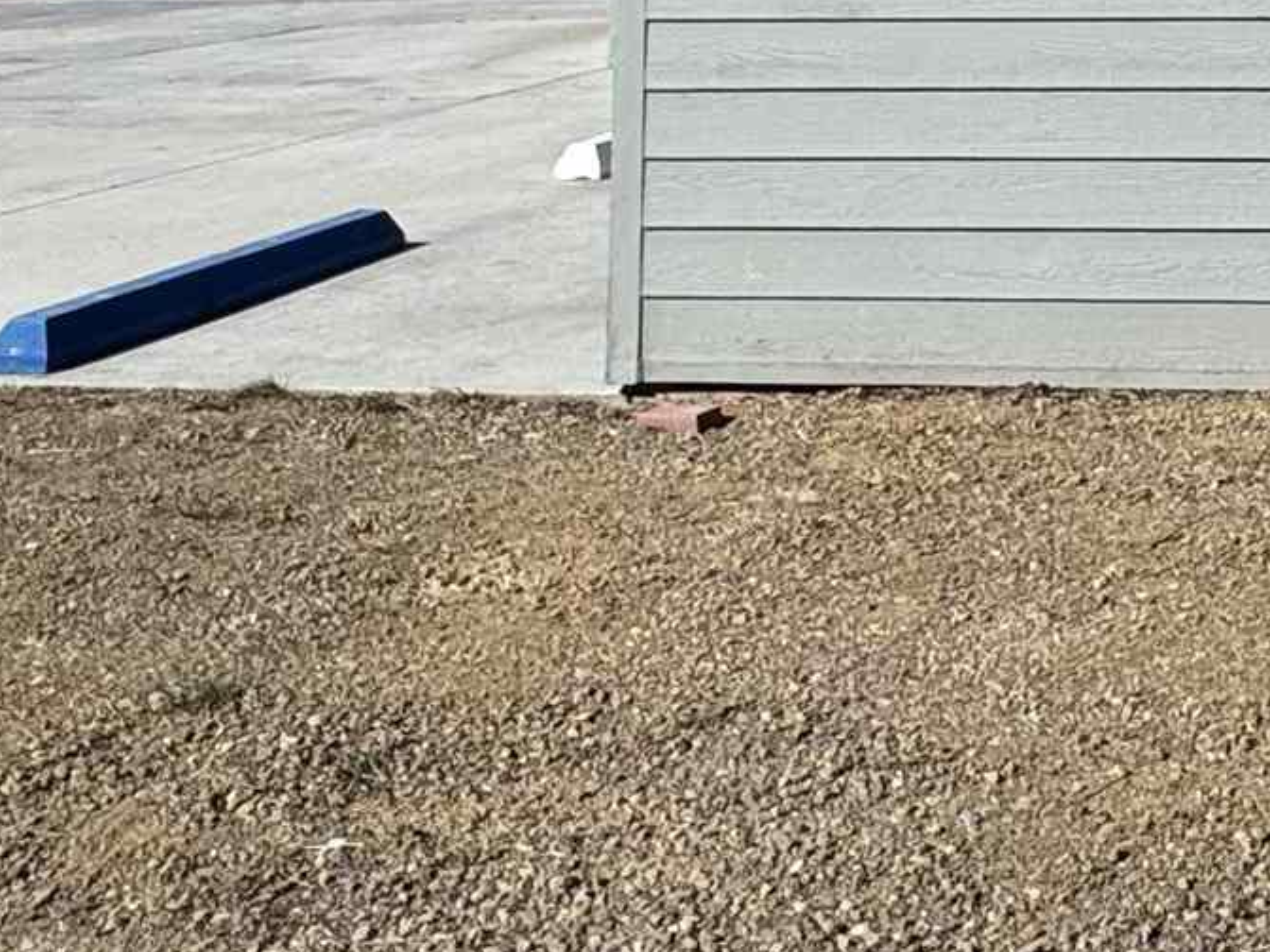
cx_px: 1408
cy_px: -353
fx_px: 2348
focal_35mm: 64
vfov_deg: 20.5
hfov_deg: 27.6
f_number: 2.2
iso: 50
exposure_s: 1/3106
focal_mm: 2.22
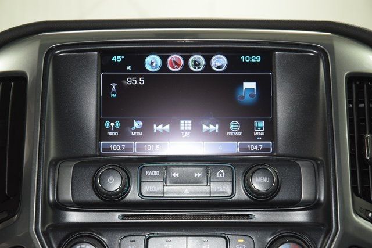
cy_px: 124
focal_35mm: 84
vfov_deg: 16.3
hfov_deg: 24.2
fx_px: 868
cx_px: 186
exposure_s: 1/60
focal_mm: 56
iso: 2000
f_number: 4.5
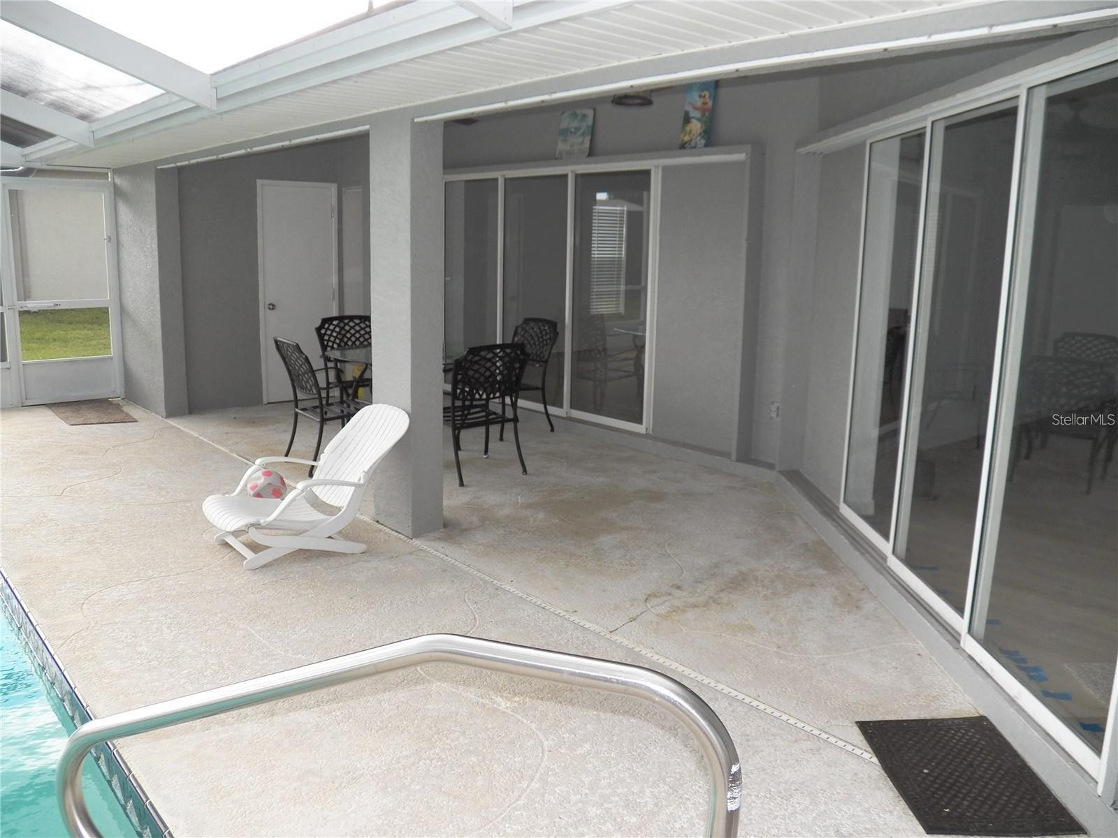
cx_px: 559
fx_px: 904
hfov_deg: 63.4
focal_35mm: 28
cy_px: 419
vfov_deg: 49.7
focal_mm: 4.9
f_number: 2.8
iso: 125
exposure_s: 1/200
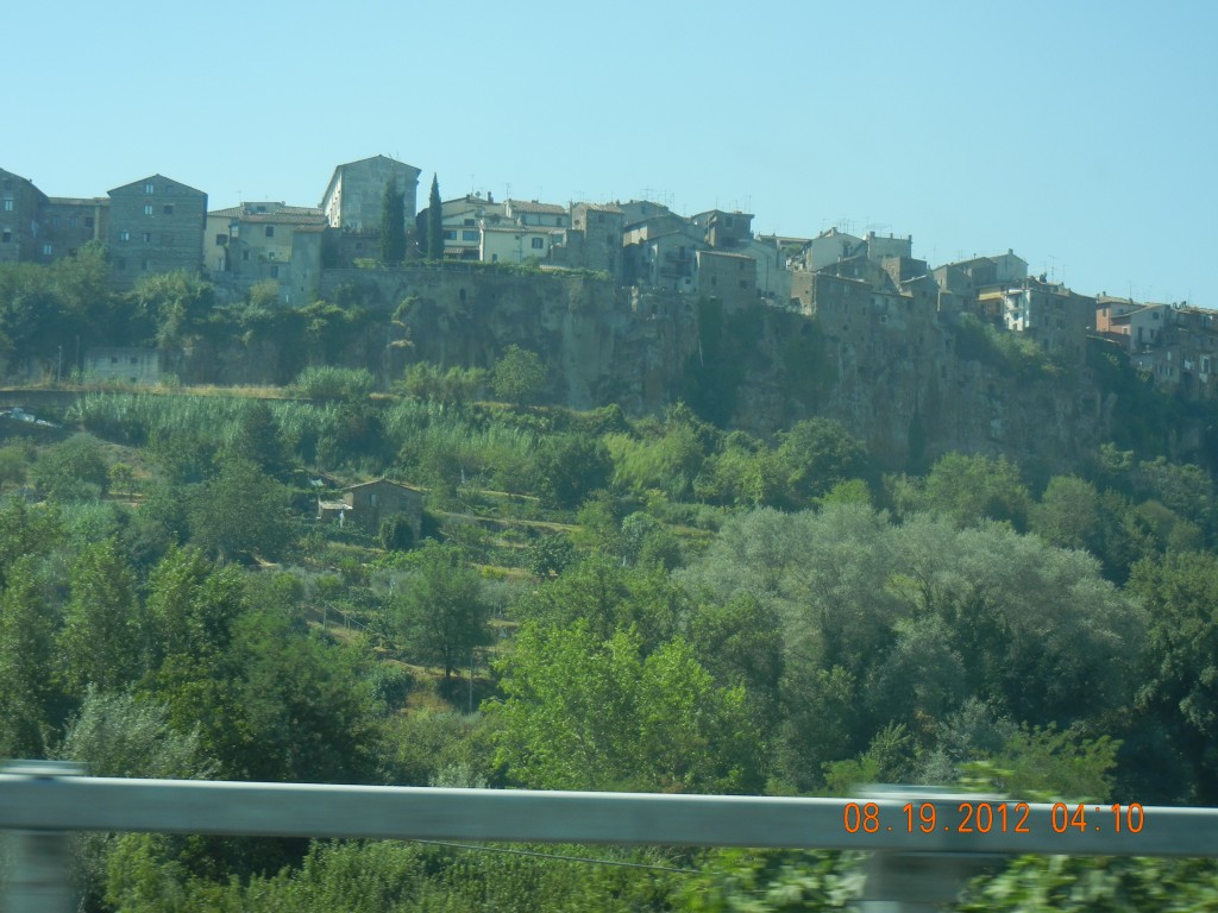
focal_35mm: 77
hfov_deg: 25.3
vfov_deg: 19.1
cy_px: 456
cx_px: 609
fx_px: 2709
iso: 160
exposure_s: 1/547
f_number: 4.3
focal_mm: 13.9
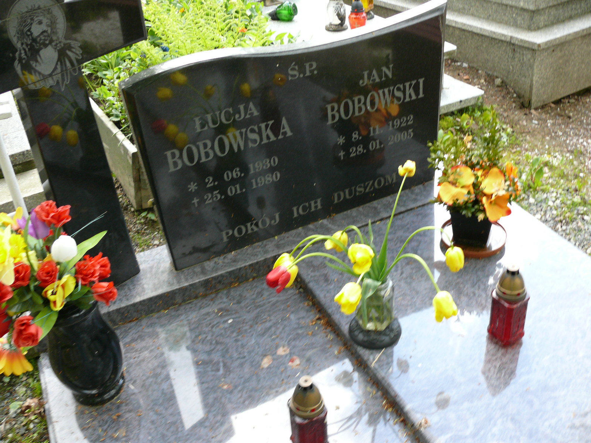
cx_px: 296
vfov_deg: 40.7
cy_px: 222
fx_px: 598
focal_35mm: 35
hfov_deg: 52.6
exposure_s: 1/125
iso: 125
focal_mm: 7.5
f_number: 2.8
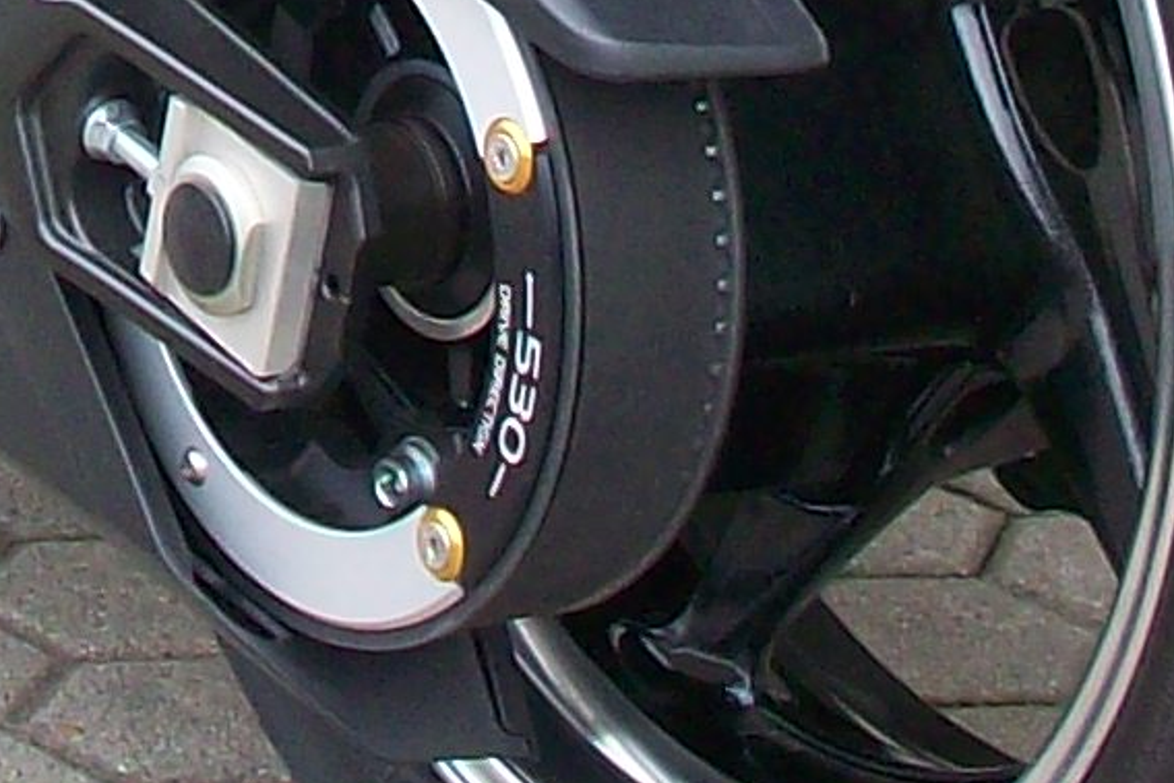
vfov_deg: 6.3
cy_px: -1250
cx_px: -420
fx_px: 6752
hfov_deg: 9.7
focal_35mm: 207
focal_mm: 6.2
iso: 80
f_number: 2.8
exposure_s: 1/193
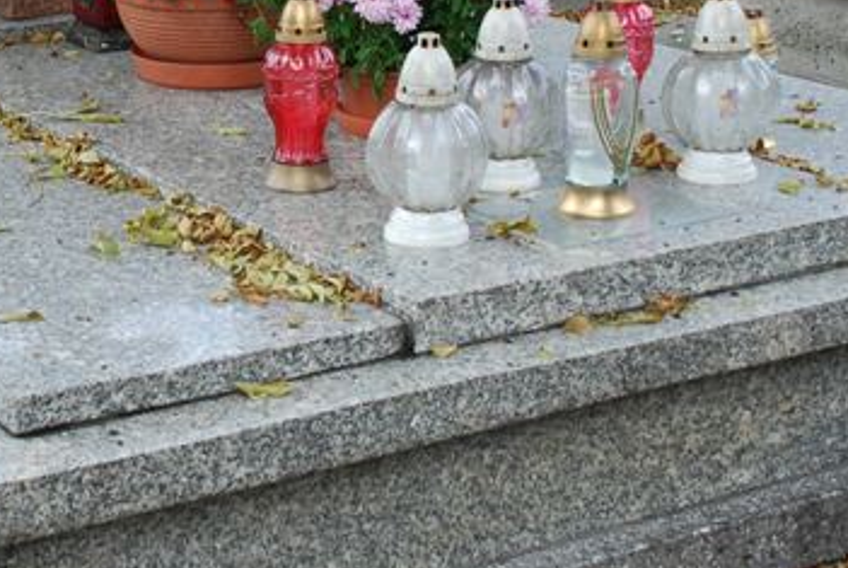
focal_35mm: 89
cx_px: 198
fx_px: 2099
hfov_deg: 22.6
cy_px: 120
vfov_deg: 15.3
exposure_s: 1/60
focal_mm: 26
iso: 500
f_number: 6.3
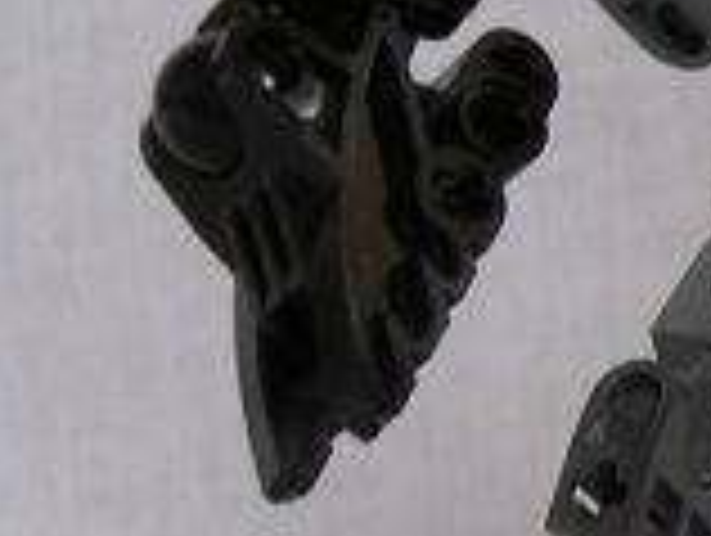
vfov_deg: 9.7
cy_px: 214
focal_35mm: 154
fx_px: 3168
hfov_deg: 12.1
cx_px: 1102
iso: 100
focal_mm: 5.8
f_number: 2.8
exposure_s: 1/36.2
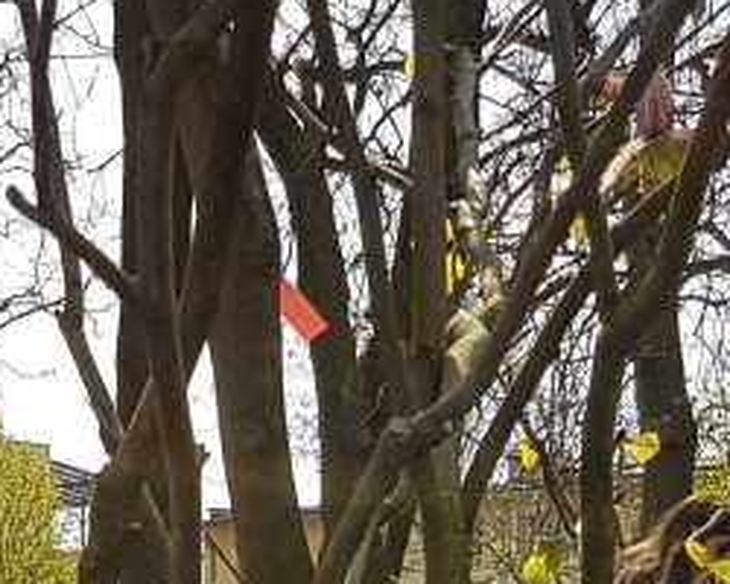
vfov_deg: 11.9
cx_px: -88
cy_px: 972
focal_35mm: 122
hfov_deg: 15.3
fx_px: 2636
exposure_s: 1/2080
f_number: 1.7
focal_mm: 4.2
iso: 40
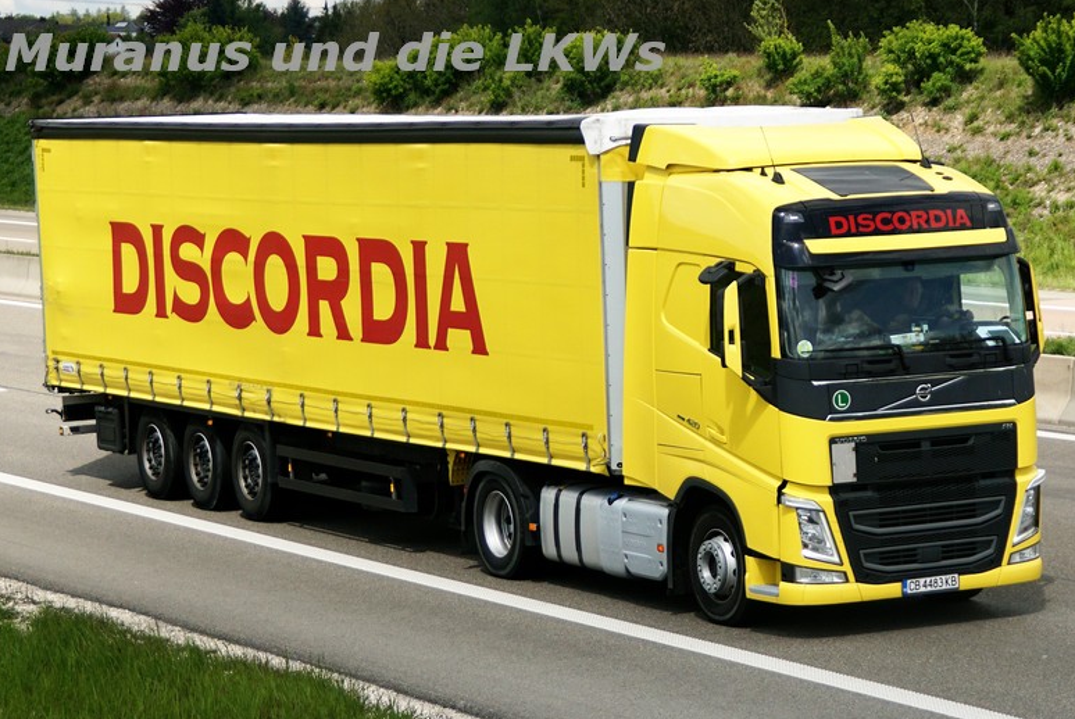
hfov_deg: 21.9
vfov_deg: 14.7
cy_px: 362
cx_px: 546
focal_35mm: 93
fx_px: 2780
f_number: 5
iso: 250
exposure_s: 1/1600
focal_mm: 60
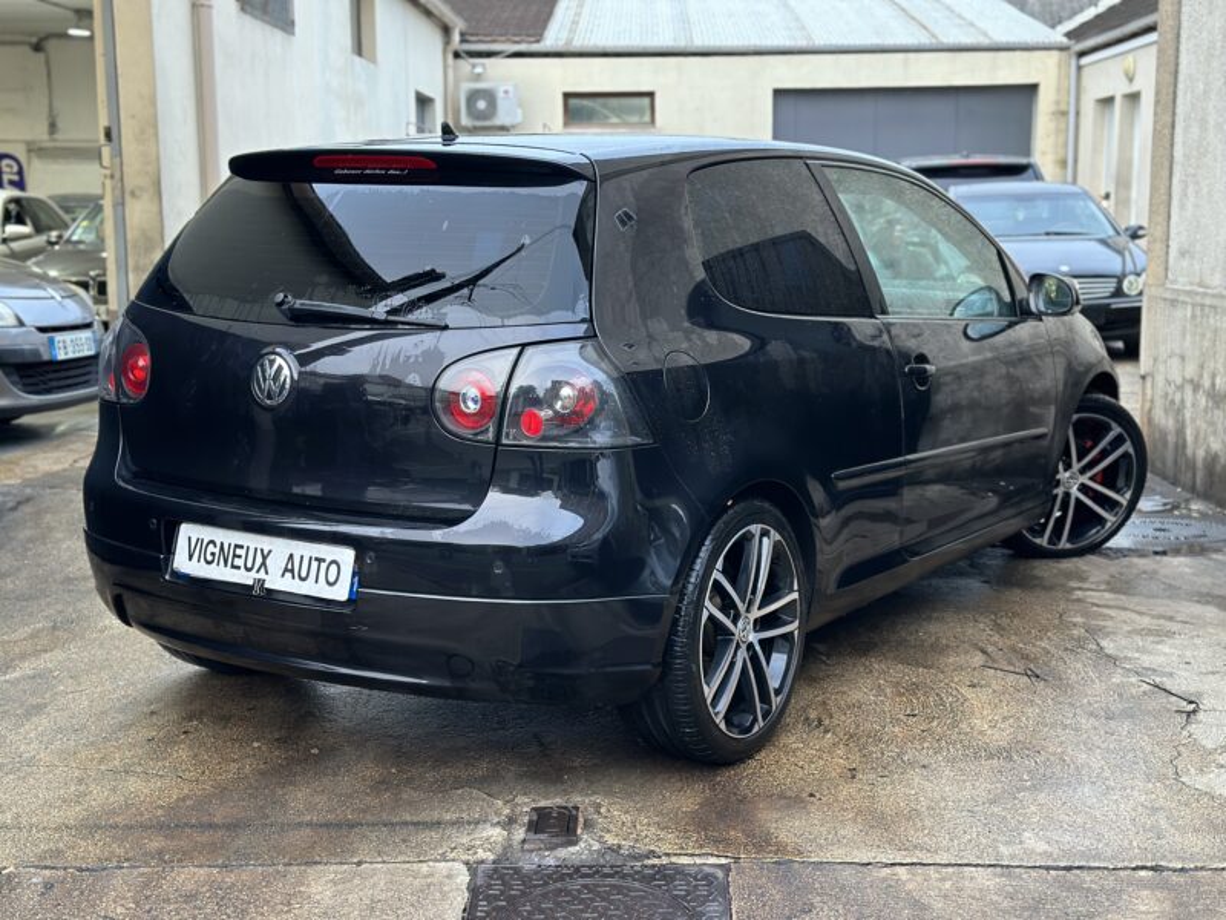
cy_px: 460
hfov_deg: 39.7
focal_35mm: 48
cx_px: 613
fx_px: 1700
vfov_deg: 30.3
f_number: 1.78
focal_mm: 6.86
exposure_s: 1/50
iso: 250
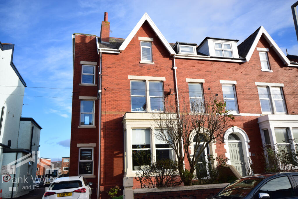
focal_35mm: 30
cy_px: 100
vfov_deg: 43.6
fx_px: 248
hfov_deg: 61.9
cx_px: 149
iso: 320
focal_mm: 20
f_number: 9
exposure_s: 1/500
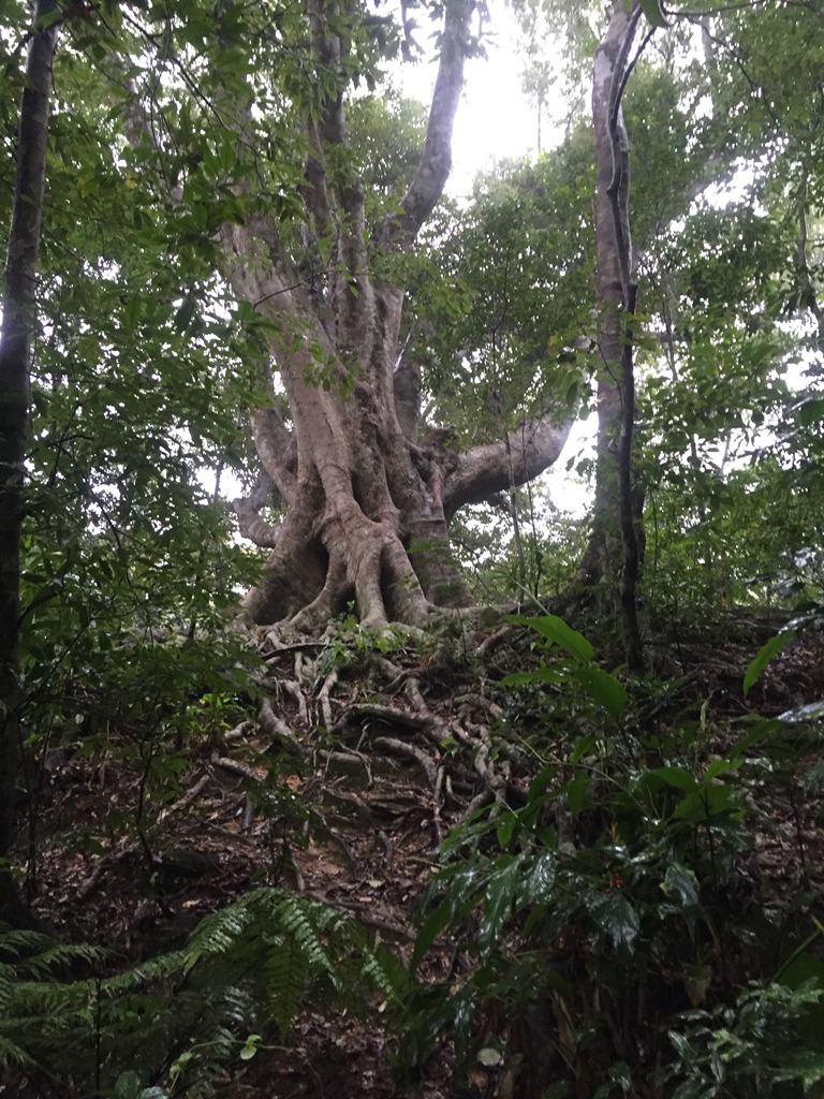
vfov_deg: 61.7
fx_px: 920
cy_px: 550
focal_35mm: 29
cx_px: 412
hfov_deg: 48.2
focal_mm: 4.15
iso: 160
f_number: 2.2
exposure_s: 1/30
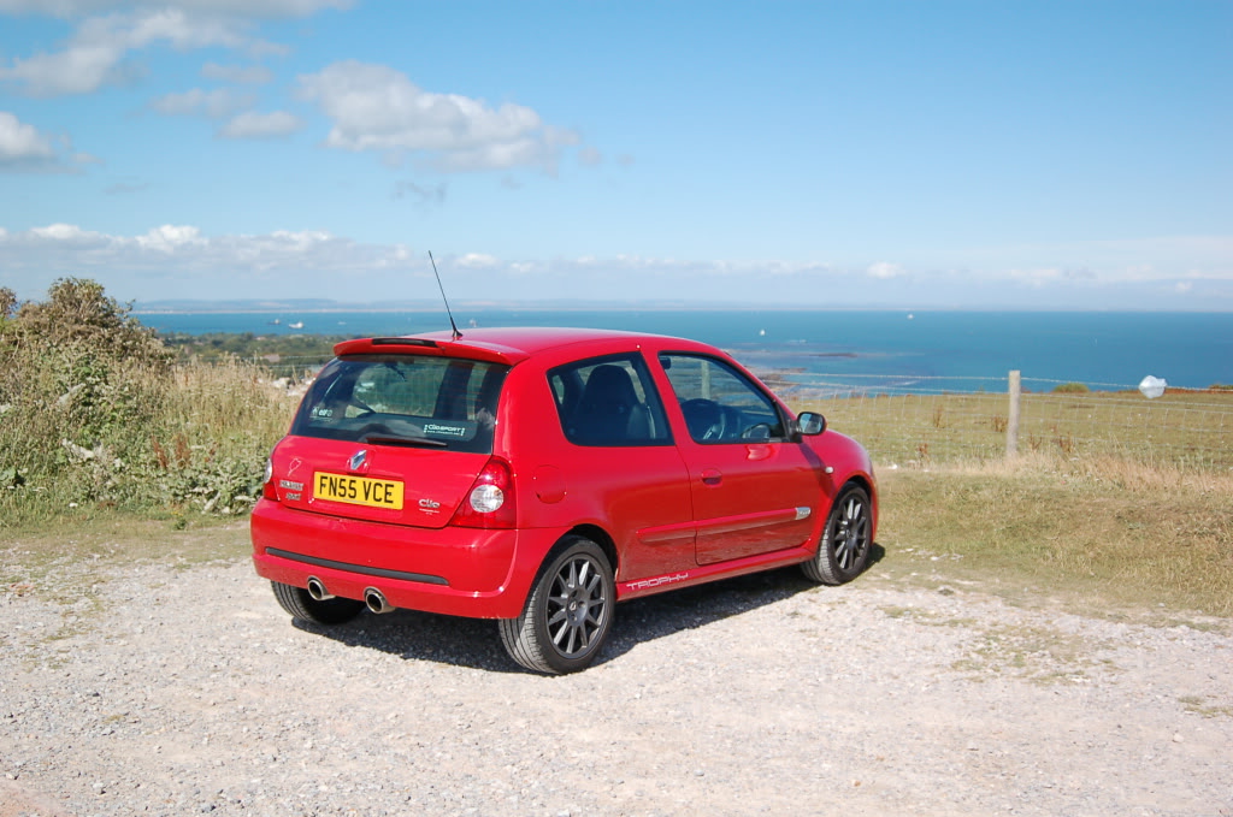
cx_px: 616
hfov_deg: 46.5
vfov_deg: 31.8
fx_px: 1436
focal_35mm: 42
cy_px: 408
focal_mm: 28
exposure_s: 1/4000
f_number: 3.5
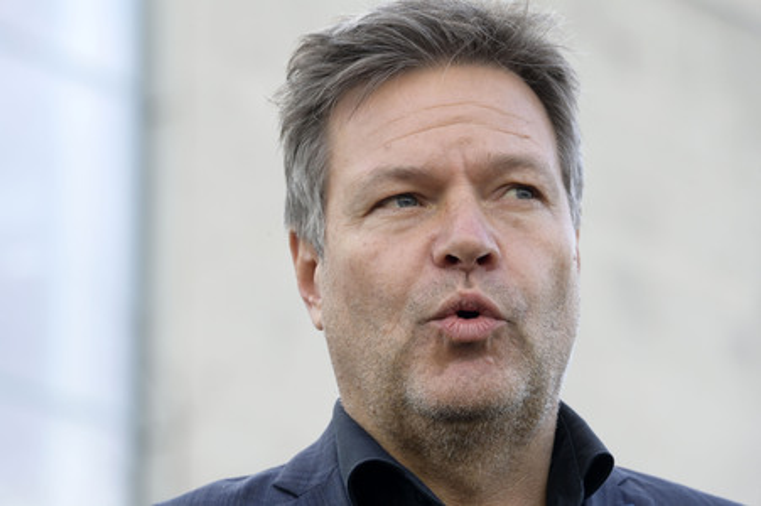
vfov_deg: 4.6
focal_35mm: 300
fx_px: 6337
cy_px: 253
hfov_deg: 6.9
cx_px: 380
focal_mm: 300
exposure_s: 1/500
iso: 2000
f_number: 9
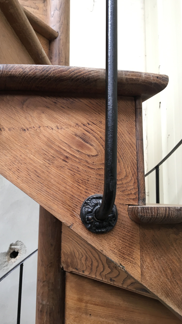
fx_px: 275
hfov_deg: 36.5
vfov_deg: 61.0
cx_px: 69
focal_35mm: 32
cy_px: 161
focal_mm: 4.15
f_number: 2.2
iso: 80
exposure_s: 1/33
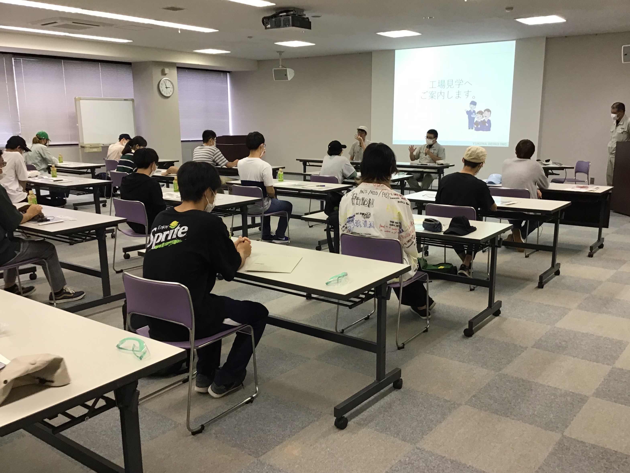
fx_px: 564
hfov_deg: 58.3
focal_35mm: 31
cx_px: 315
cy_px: 236
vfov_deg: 45.5
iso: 64
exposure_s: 1/33
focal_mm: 3.3
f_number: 2.4
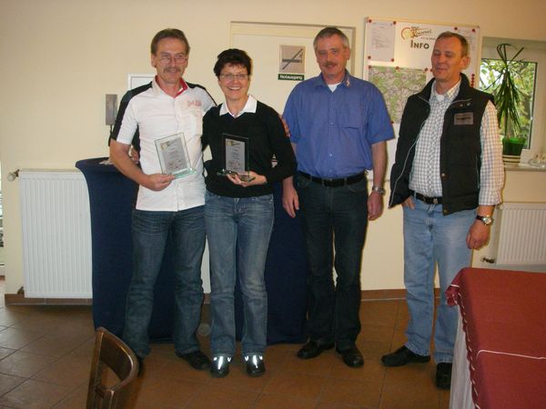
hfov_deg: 49.0
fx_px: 599
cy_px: 204
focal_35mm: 38
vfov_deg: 37.7
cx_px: 273
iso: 400
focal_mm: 6.3
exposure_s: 1/50
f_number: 3.3
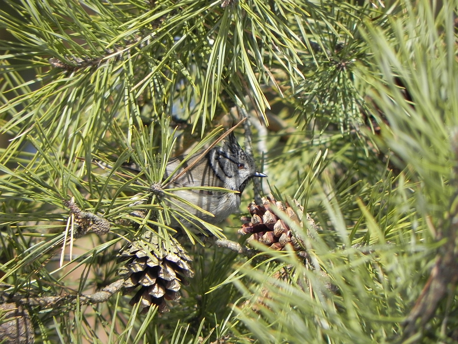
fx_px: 8971
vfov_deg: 2.2
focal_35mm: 678
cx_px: 229
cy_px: 172
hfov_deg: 2.9
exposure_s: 1/528
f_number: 5
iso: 160
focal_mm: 120
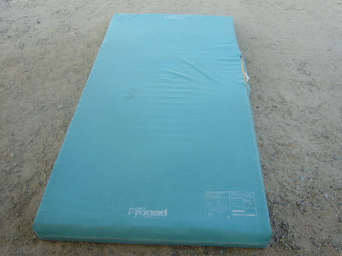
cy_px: 128
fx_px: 366
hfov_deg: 50.1
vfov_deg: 38.7
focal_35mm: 37
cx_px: 171
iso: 80
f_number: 2.8
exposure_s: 1/200
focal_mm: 4.6
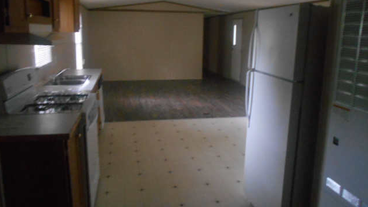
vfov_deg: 35.6
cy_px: 96
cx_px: 183
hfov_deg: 59.5
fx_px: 322
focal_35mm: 33
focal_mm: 5.1
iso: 800
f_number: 3.4
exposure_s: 1/10
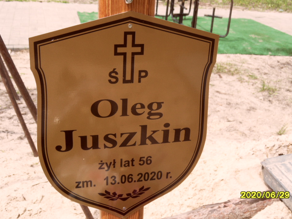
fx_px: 363
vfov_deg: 33.6
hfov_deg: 43.9
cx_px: 147
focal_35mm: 43
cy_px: 102
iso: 80
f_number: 3.6
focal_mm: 6.5
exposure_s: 1/350
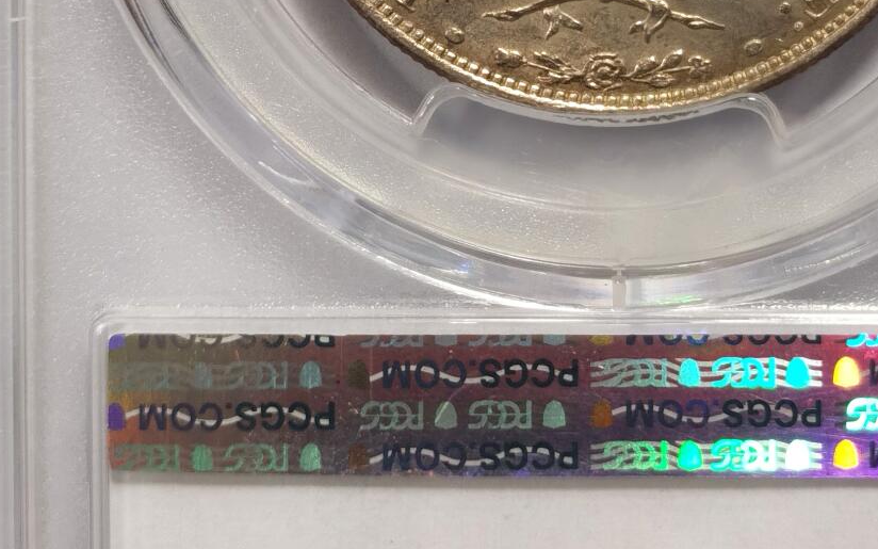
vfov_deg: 10.4
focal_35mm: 125
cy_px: 9
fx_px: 2991
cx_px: 624
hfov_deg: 16.6
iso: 100
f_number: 16
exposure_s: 1/100
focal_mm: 5.56
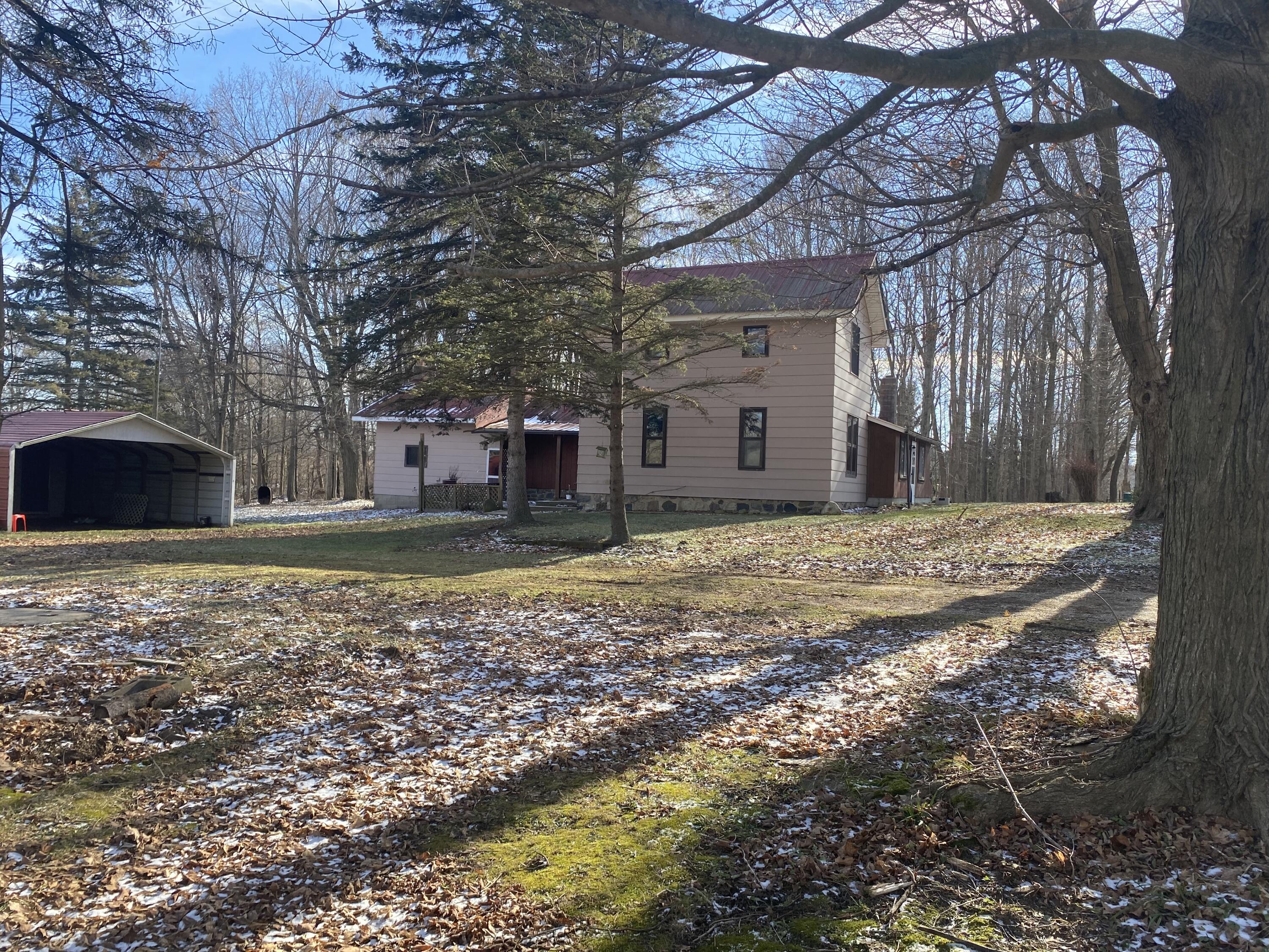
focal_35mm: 26
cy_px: 476
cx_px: 634
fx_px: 953
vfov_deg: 53.1
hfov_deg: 67.3
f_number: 1.8
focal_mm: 4.25
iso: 32
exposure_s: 1/738
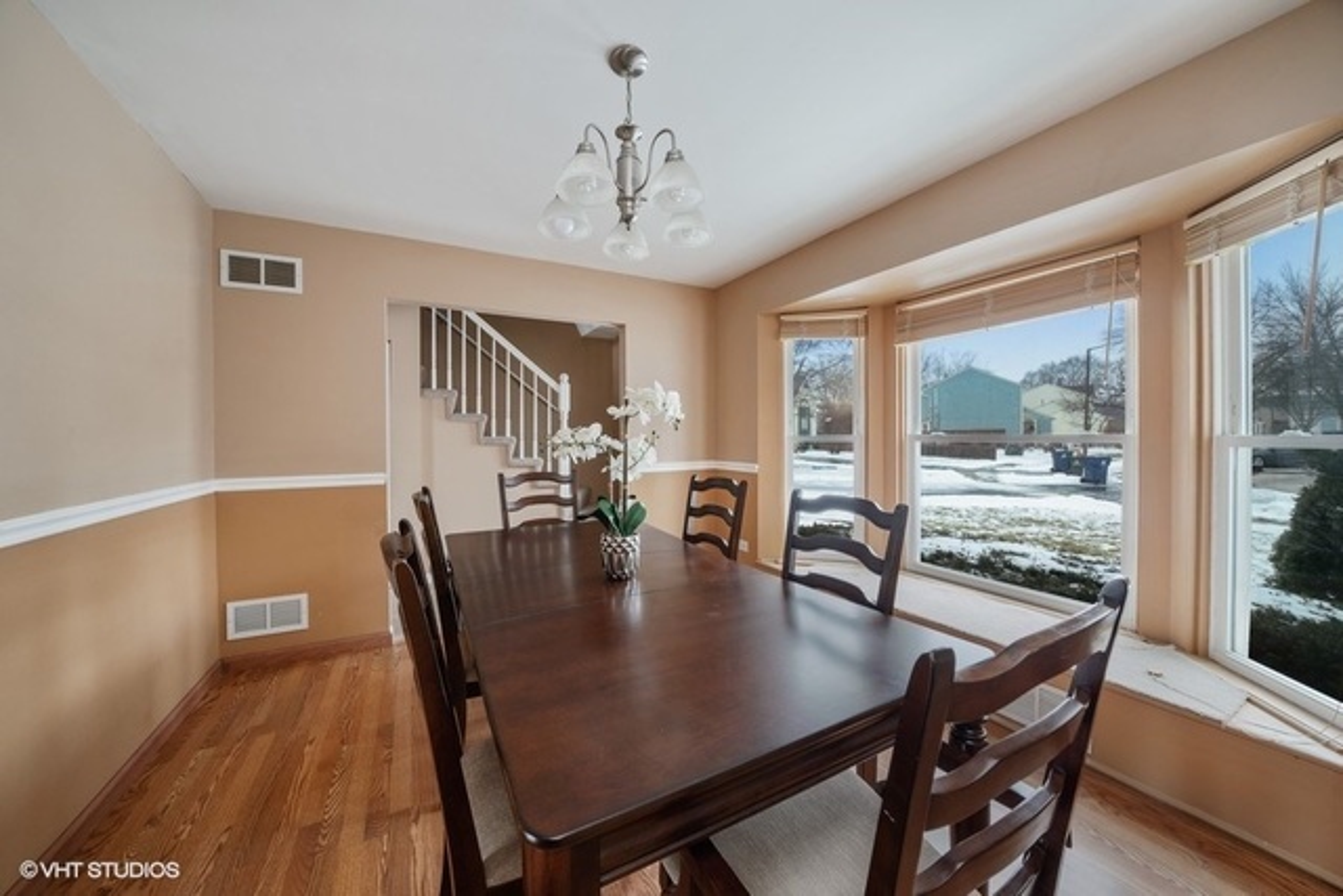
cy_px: 448
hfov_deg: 112.6
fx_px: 448
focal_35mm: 12
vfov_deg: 90.0
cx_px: 672
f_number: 8
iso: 100
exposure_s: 1
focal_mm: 12
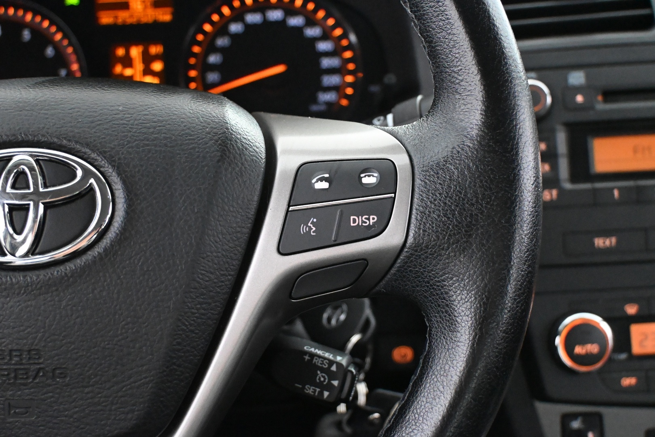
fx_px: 791
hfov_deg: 45.0
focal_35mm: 44
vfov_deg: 30.8
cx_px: 328
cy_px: 218
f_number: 4.8
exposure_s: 1/50
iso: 9000
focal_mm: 29
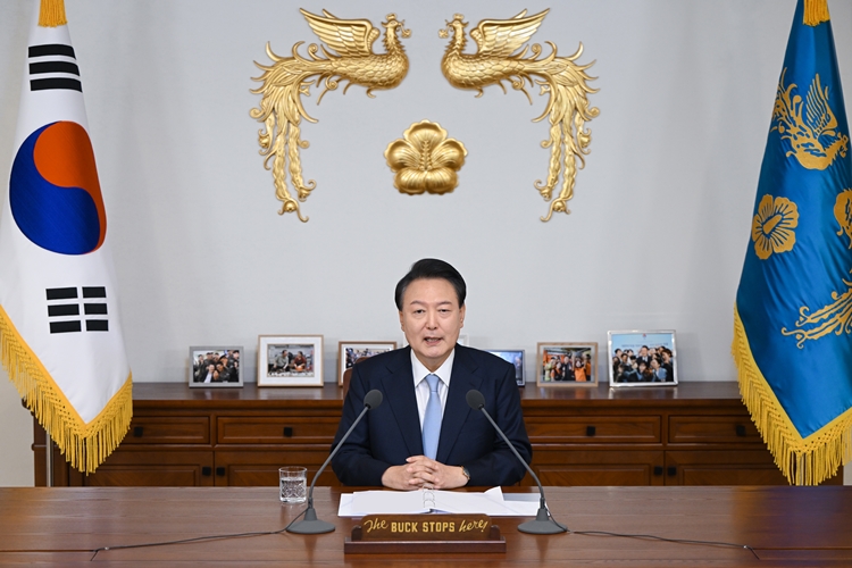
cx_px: 426
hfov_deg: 24.5
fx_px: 1964
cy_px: 284
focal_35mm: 83
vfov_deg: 16.5
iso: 1600
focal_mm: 83
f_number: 3.5
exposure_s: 1/400
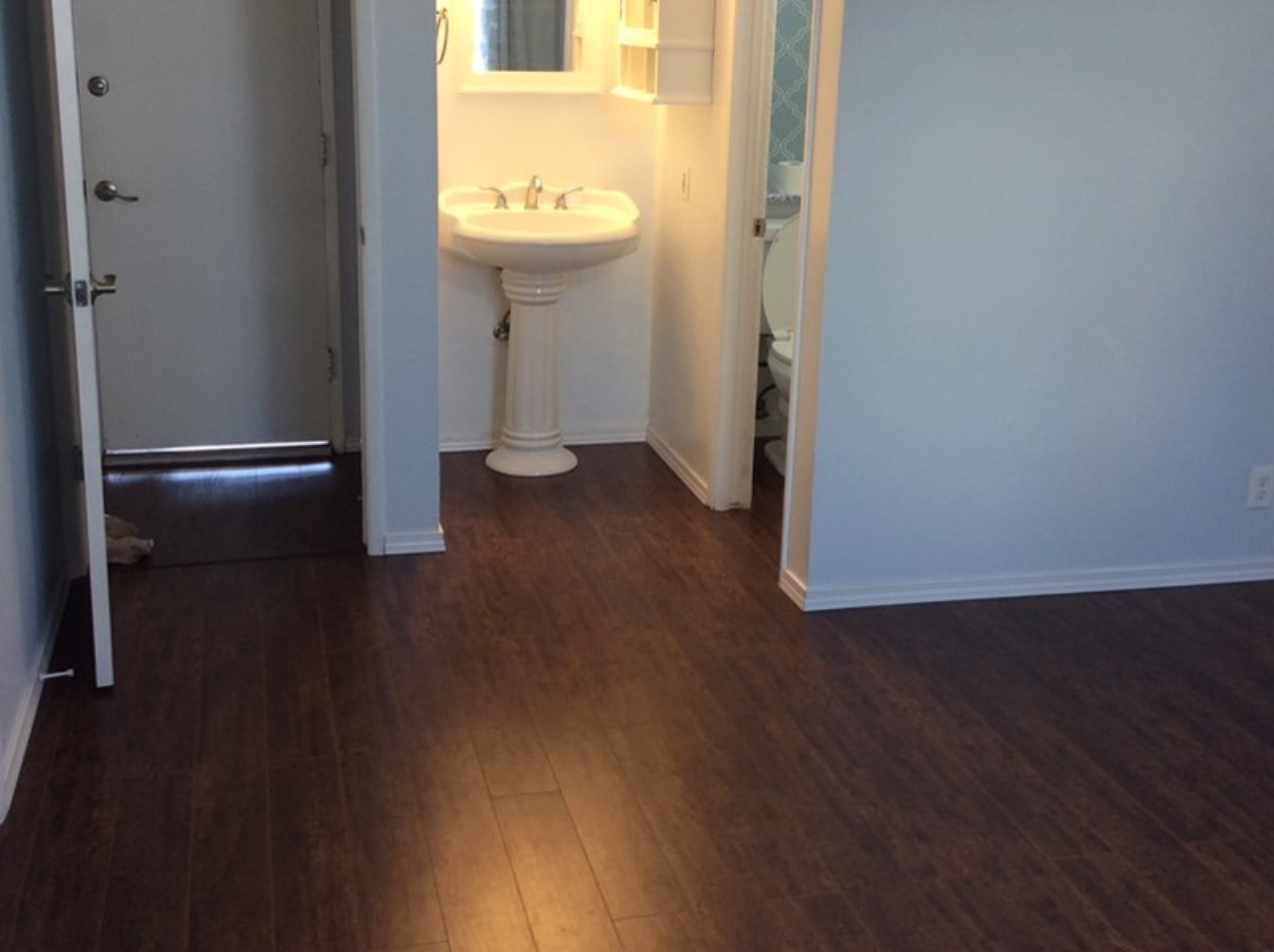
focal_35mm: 41
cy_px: 388
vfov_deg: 35.0
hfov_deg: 45.8
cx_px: 608
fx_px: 1507
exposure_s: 1/30
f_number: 2.4
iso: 32
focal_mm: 3.3
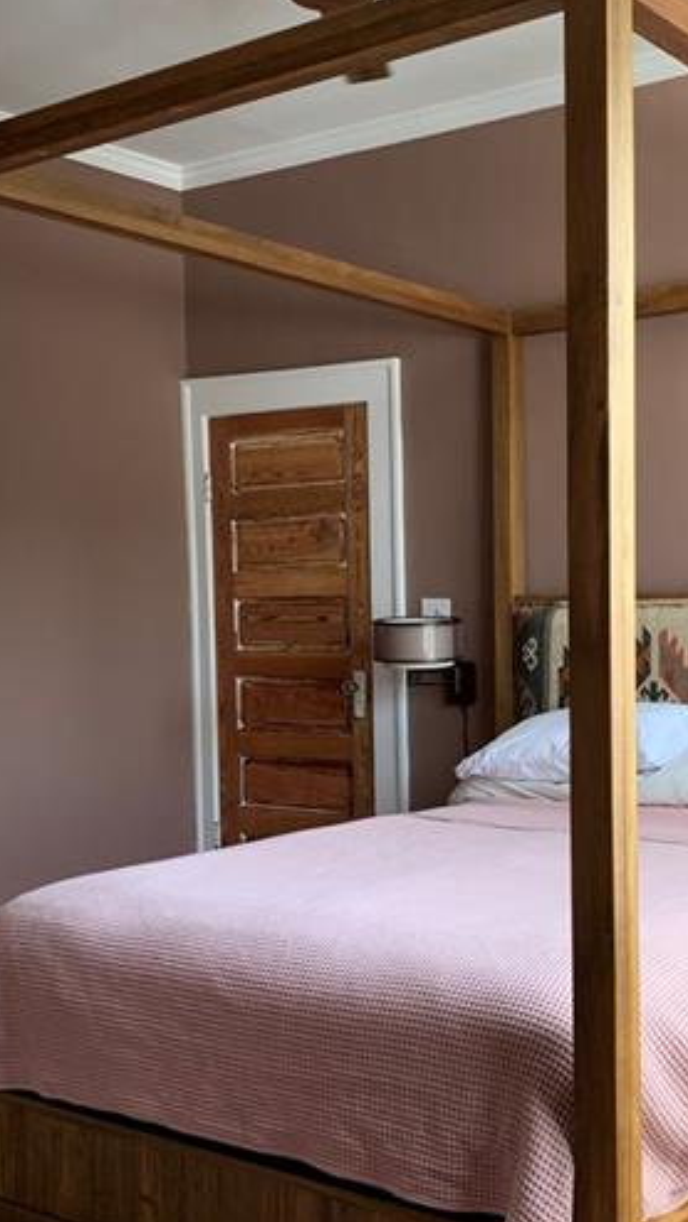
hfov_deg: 26.8
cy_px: 618
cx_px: 495
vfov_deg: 46.4
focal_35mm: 44
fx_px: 1427
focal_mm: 4.25
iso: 100
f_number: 1.8
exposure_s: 1/101
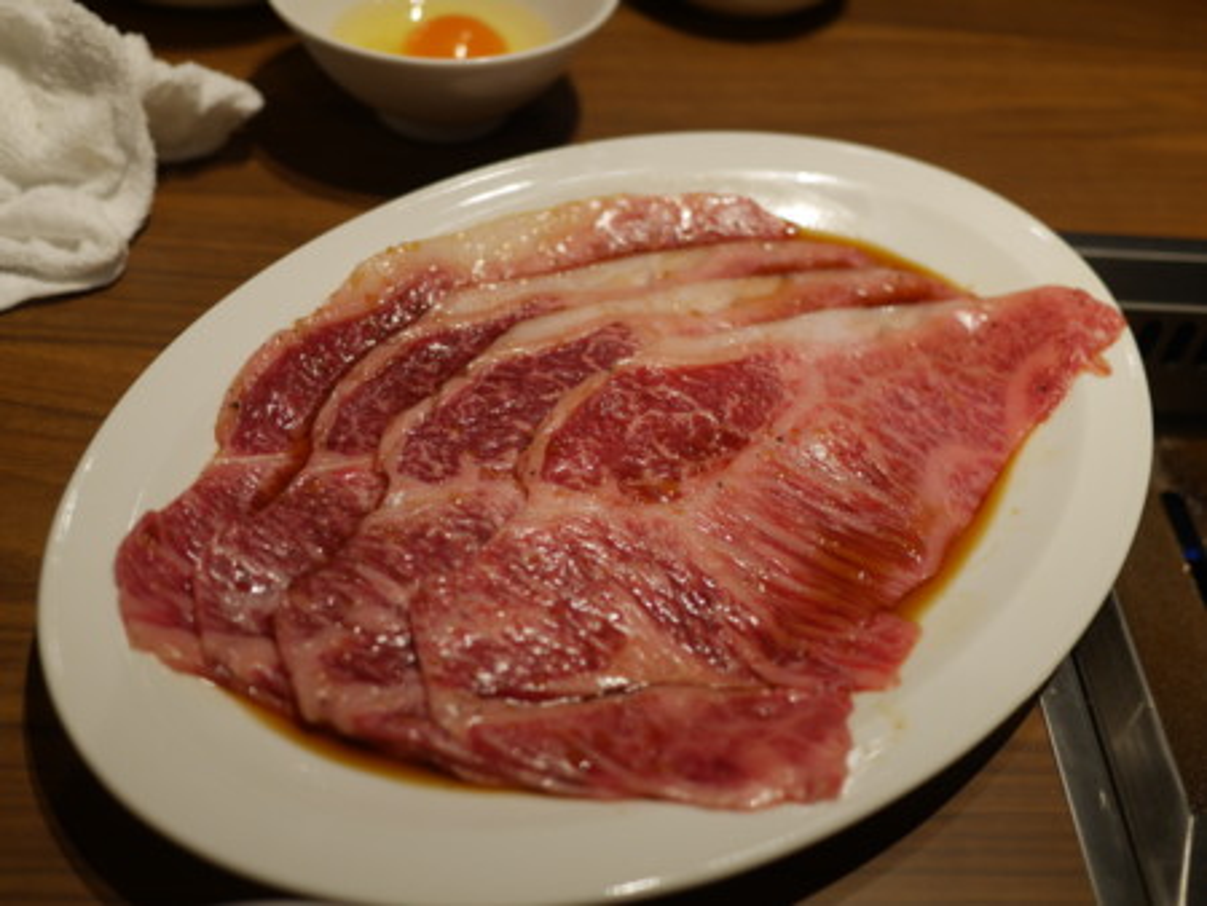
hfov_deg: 46.8
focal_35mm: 40
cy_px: 453
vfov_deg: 36.0
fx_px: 1395
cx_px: 604
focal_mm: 20
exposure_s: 1/100
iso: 200
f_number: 1.8
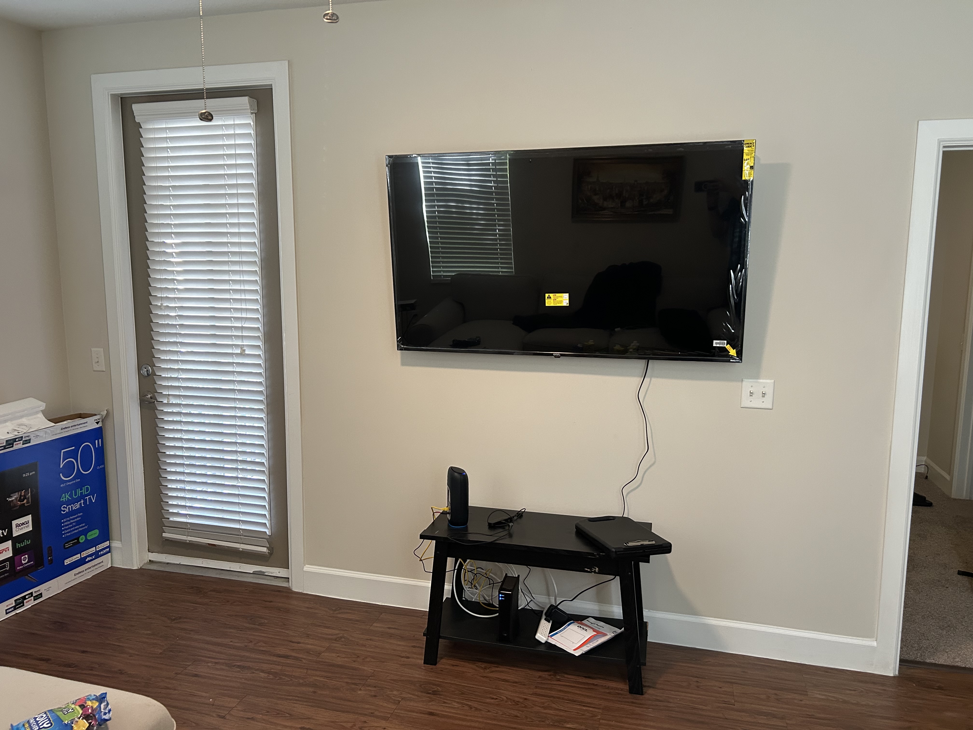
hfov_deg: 67.3
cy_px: 365
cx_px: 486
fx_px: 731
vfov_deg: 53.1
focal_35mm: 26
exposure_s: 1/60
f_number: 1.5
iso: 250
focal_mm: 5.7
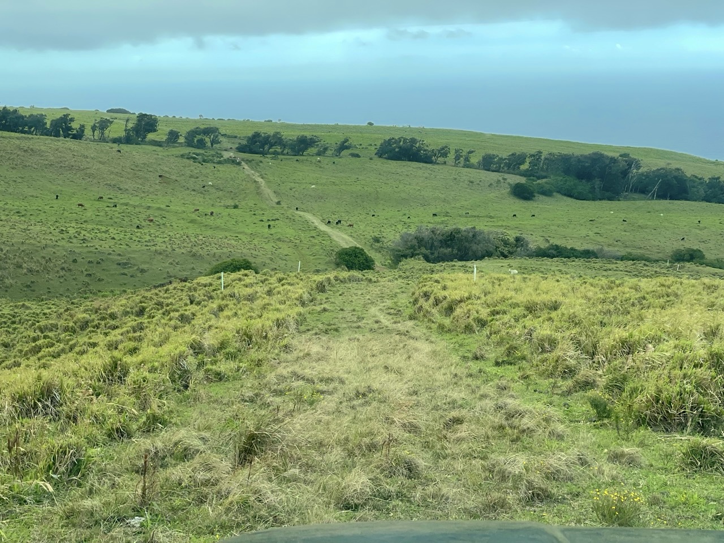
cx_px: 362
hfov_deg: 36.8
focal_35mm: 52
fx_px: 1088
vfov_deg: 28.0
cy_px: 272
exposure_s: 1/250
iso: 25
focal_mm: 6
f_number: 2
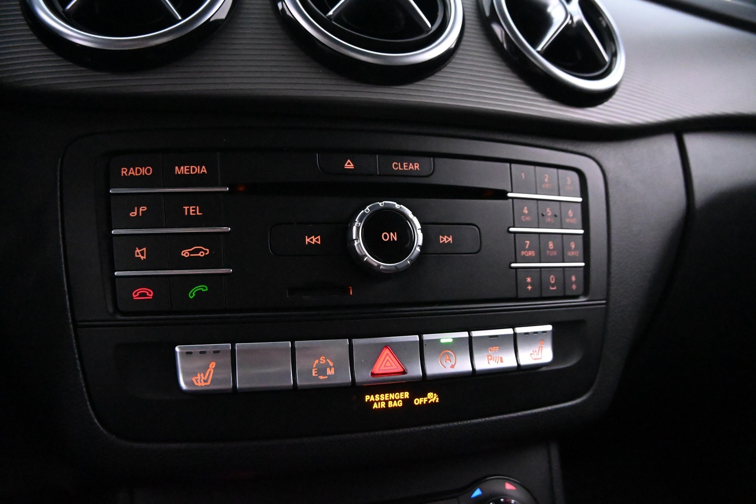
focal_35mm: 75
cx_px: 378
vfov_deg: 18.2
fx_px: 1575
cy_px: 252
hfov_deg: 27.0
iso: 14400
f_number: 7.1
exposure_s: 1/80
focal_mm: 50
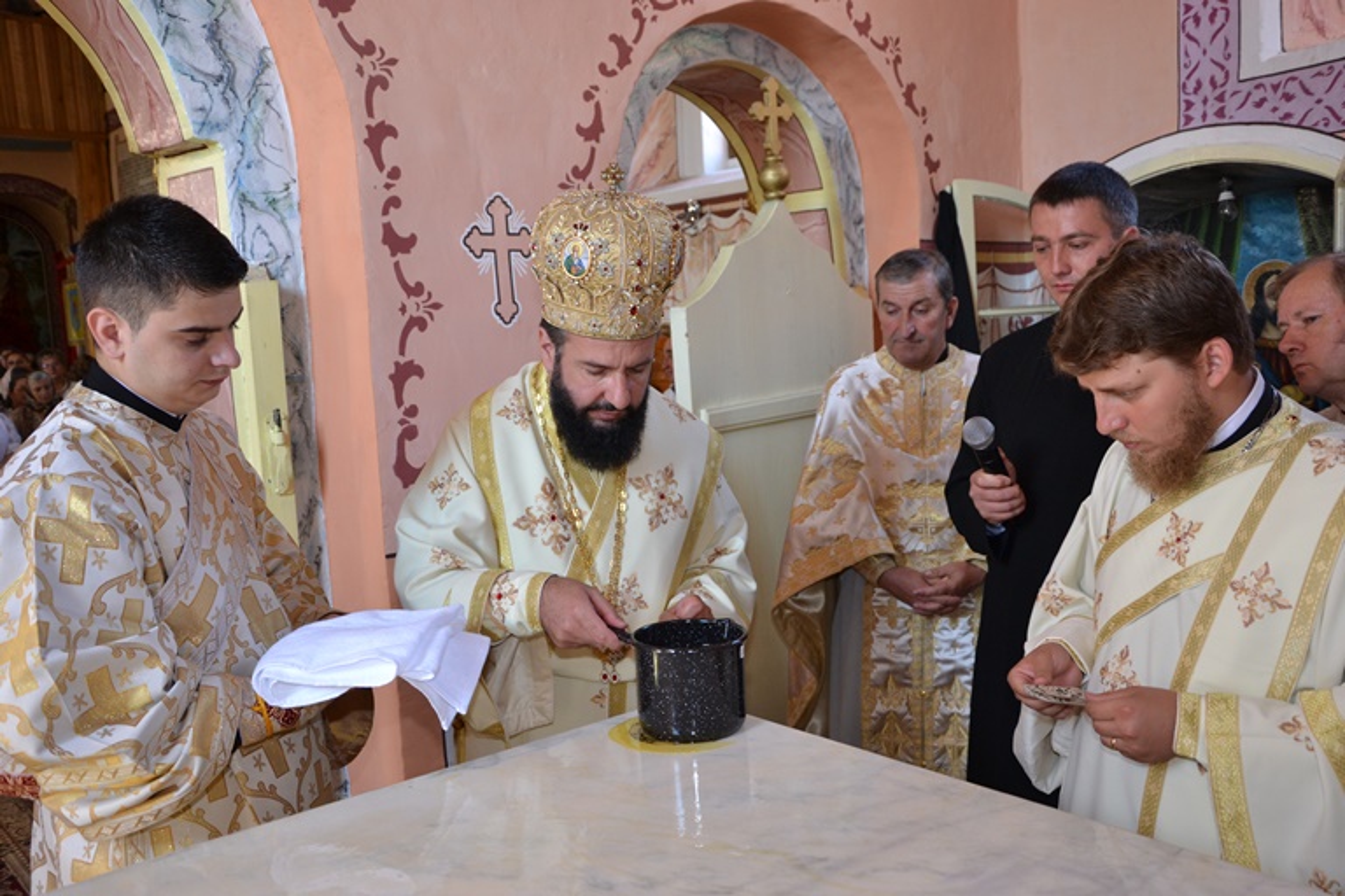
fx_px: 1177
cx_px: 672
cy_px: 448
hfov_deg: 59.5
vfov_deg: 41.7
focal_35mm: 32
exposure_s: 1/60
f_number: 3.8
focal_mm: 21
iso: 560
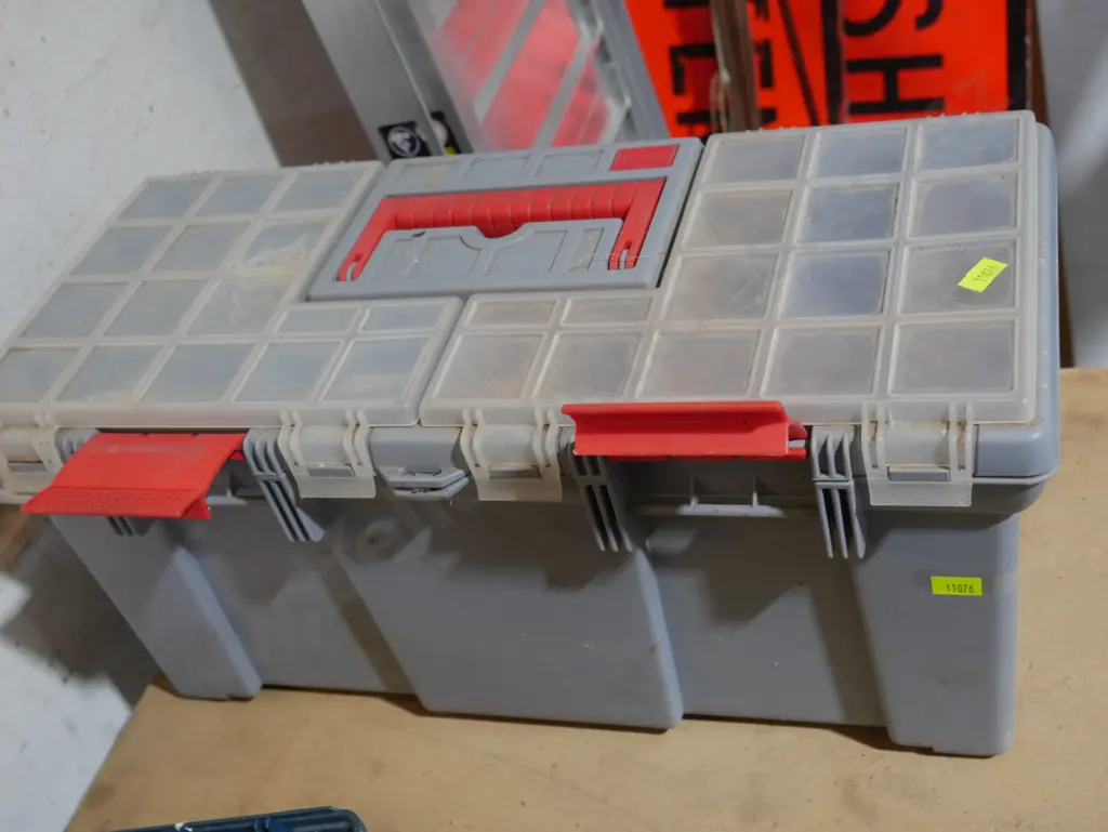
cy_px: 416
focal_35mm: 44
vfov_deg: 32.9
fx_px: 1409
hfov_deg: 42.9
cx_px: 554
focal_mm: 22
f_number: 4.7
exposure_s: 1/60
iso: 800
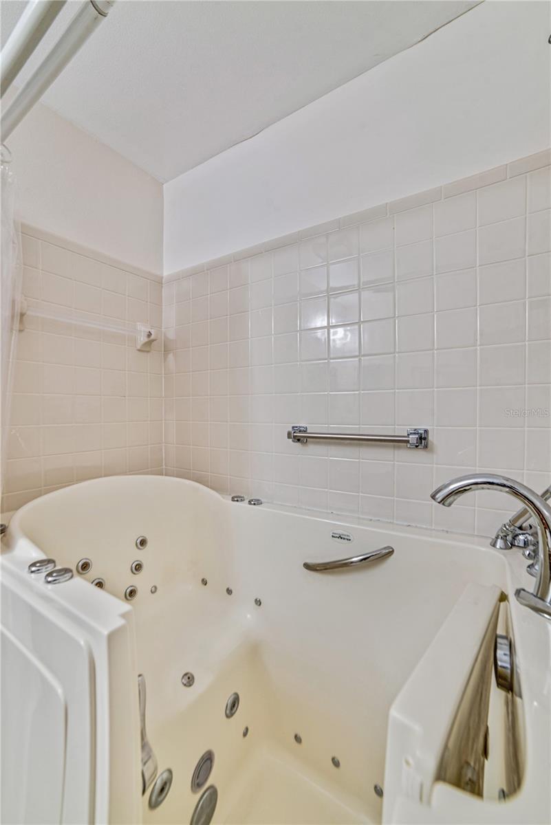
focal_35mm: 14
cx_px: 276
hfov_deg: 81.3
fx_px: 321
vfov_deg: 104.2
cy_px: 412
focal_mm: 14
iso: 160
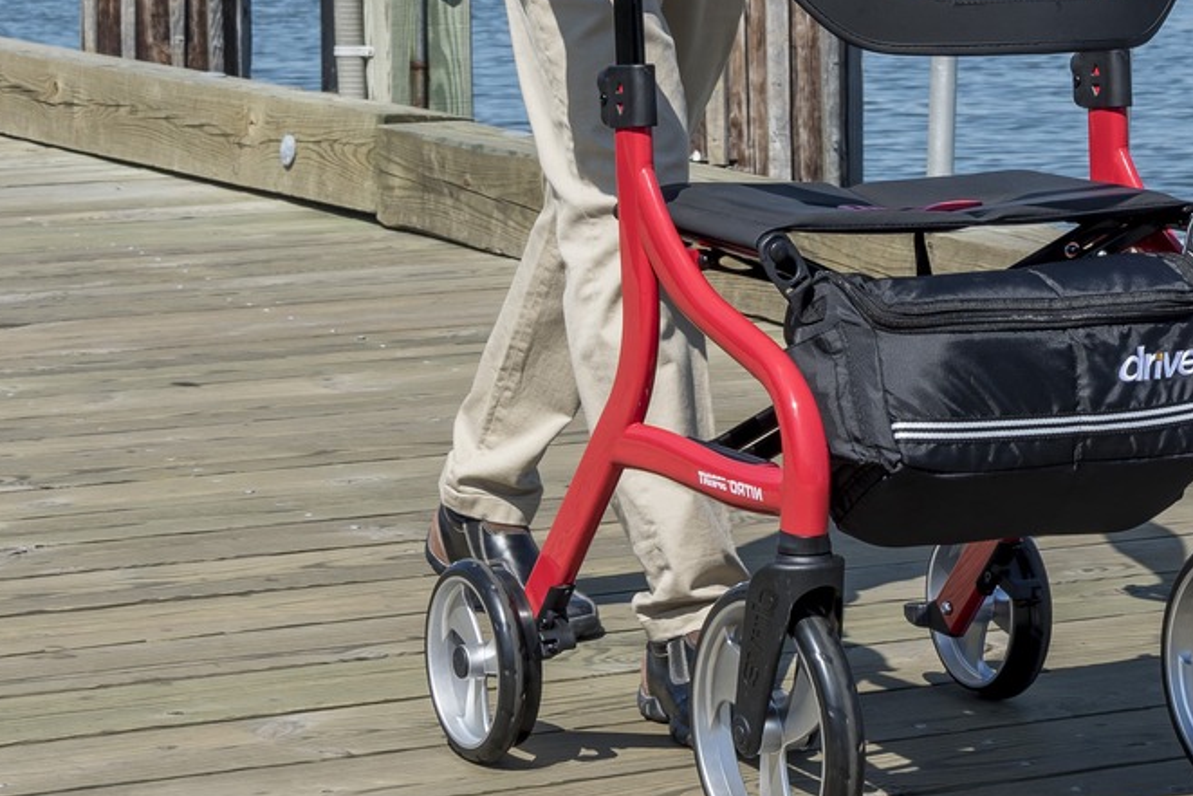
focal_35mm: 121
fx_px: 4010
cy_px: -178
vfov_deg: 11.1
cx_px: 753
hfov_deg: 16.9
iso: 100
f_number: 9
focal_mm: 40
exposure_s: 1/200
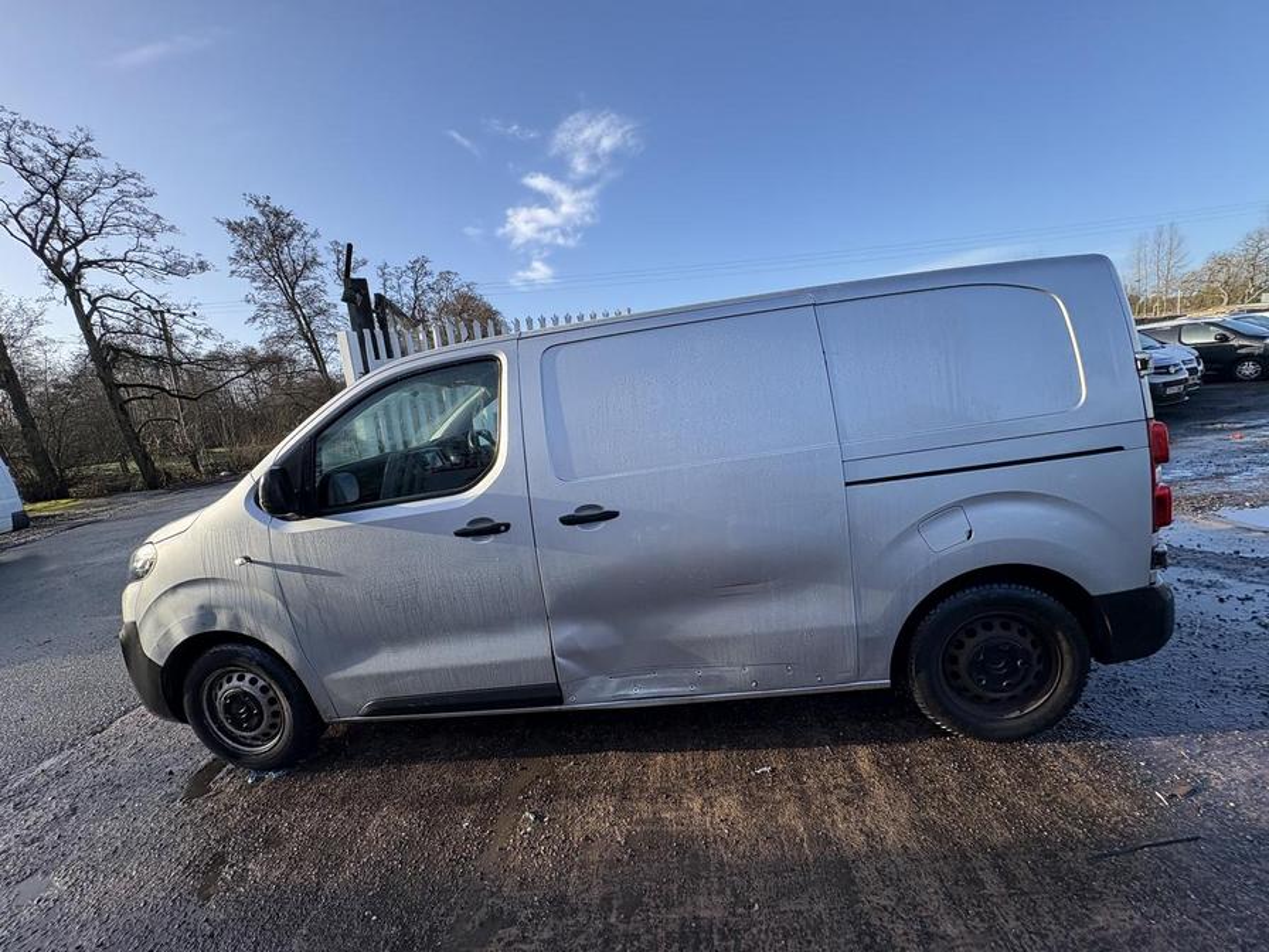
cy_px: 476
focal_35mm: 14
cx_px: 634
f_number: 2.2
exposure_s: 1/573
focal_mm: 2.22
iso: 50
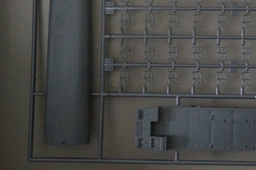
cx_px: 266
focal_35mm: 86
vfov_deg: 15.5
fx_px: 611
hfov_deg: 22.6
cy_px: -12
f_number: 4
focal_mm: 24
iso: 3200
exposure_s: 1/160
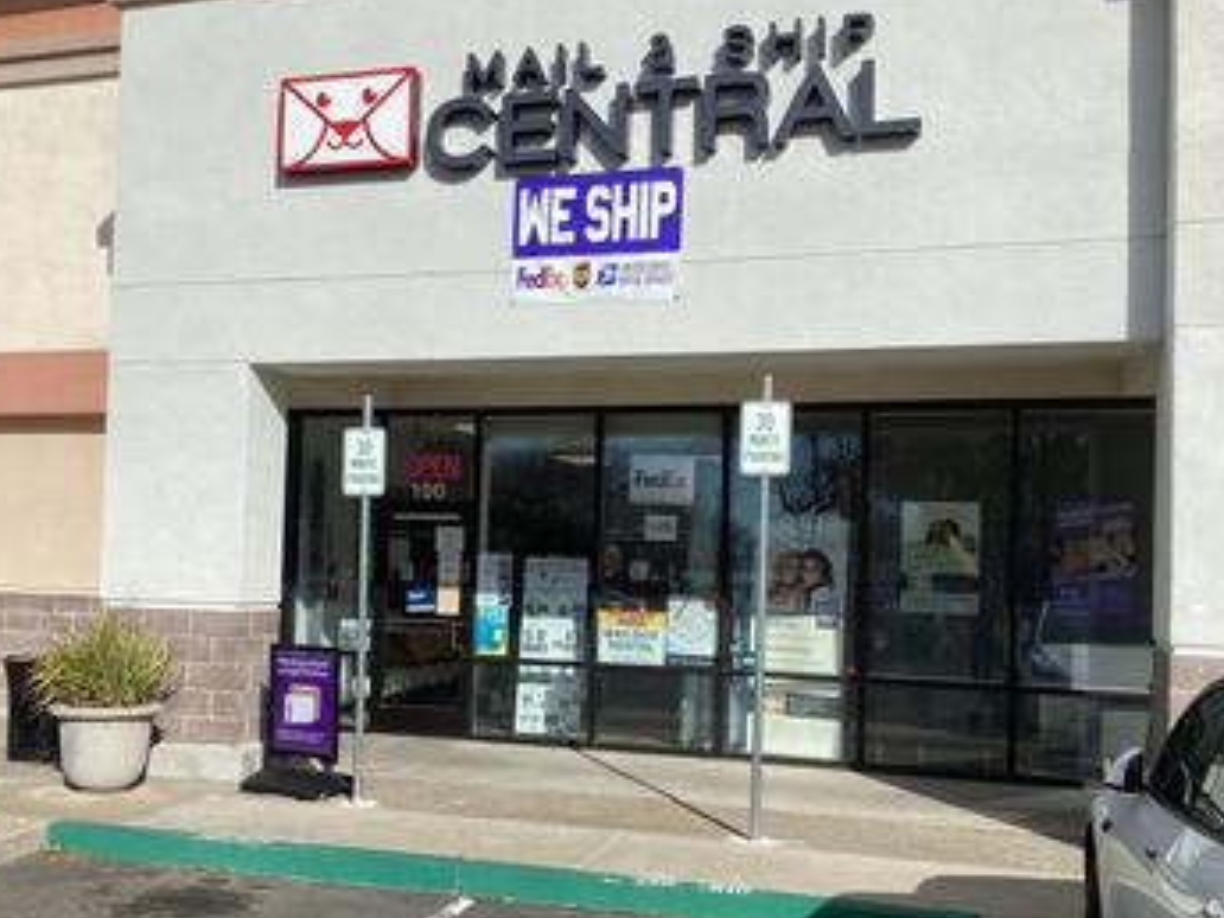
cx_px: 548
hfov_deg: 51.3
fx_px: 1273
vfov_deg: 39.6
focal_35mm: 36
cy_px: 516
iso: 25
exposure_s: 1/3021
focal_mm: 3.3
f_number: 2.4
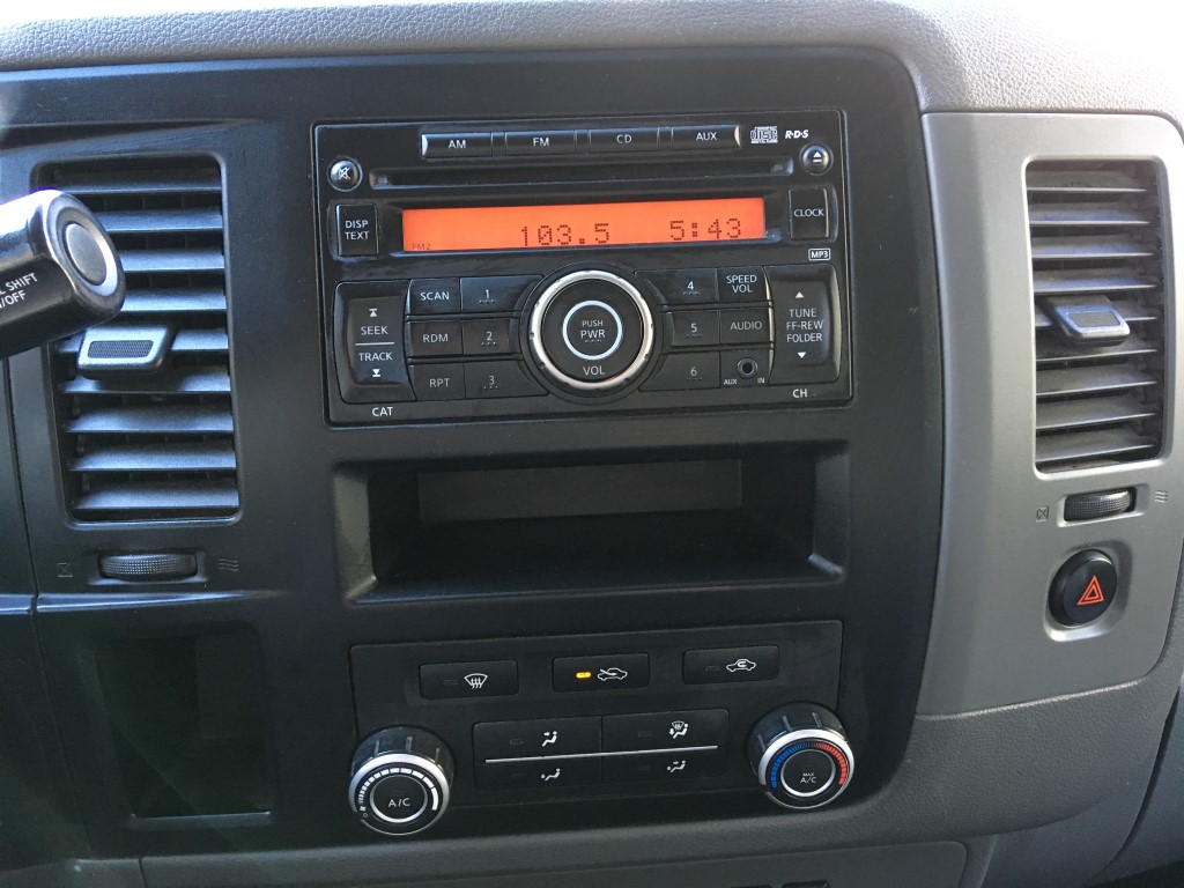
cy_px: 444
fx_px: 992
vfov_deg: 48.2
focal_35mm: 29
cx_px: 592
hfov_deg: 61.7
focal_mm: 4.15
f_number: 2.2
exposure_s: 1/30
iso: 200
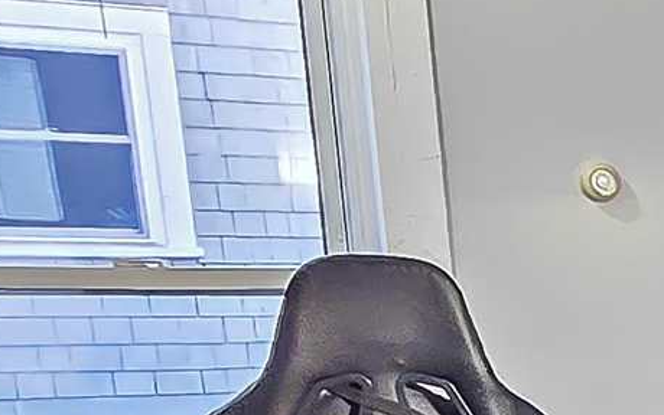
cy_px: 659
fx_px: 1666
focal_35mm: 92
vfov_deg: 13.3
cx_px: 1456
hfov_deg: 15.7
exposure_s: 1/60
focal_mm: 2.2
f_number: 2.2
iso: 320
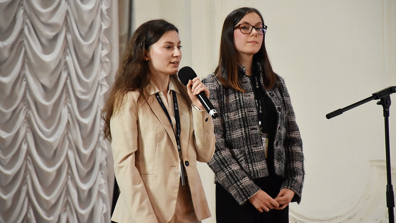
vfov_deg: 5.5
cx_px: 199
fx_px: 2321
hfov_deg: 9.8
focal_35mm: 221
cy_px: 104
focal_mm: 140
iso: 2500
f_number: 5.6
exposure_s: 1/500
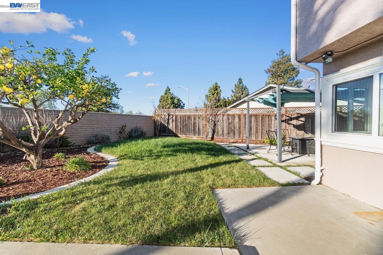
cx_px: 192
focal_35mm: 15
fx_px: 160
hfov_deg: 100.4
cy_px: 128
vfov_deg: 77.4
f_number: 8
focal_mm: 10
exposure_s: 1/250
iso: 200
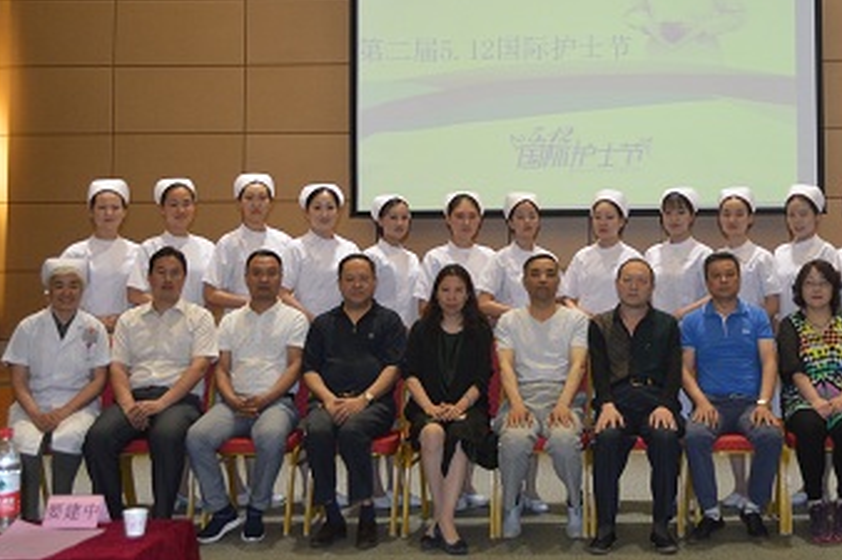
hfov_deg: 33.3
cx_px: 625
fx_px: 1379
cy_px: 154
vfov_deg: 22.8
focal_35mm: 59
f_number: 4
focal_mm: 24
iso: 640
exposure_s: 1/60
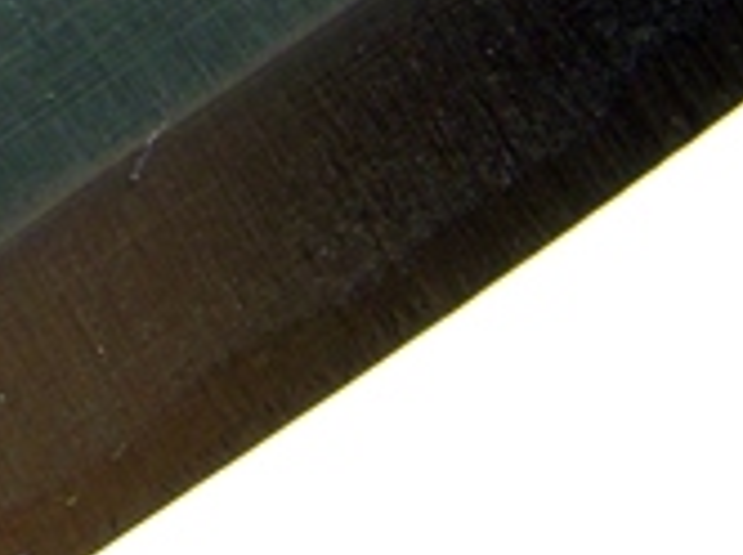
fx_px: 5465
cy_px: 45
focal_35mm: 255
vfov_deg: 5.8
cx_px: 148
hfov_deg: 7.8
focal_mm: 11
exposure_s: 1/25
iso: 200
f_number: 3.7
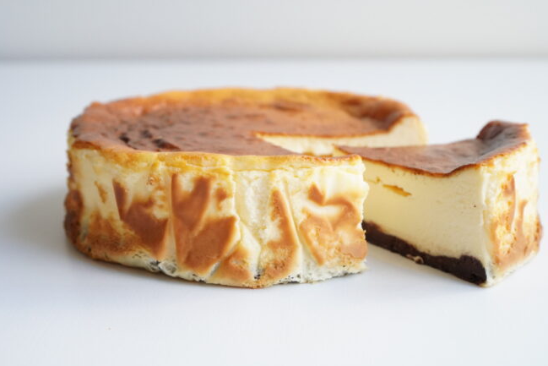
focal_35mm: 56
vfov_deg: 24.4
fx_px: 845
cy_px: 193
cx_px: 286
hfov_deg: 35.9
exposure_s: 1/320
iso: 2500
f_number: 4.5
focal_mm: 35
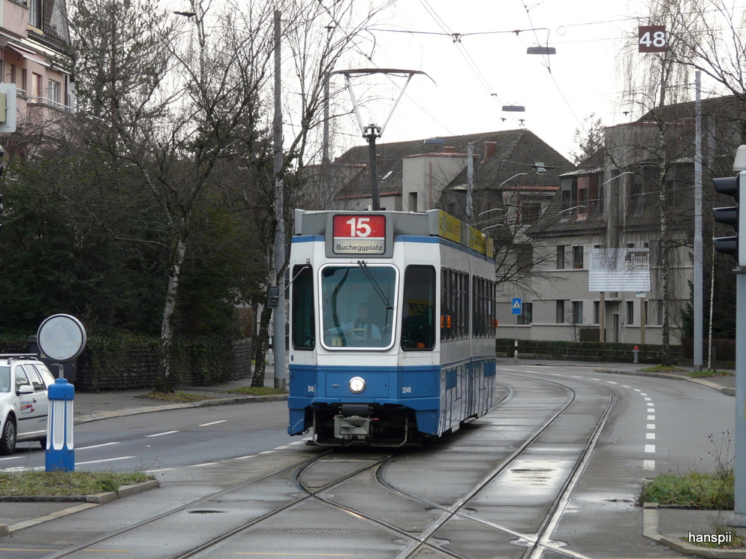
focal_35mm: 158
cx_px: 375
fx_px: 3404
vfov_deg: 9.4
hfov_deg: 12.5
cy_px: 278
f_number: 4
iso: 160
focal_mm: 25.9
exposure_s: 1/250
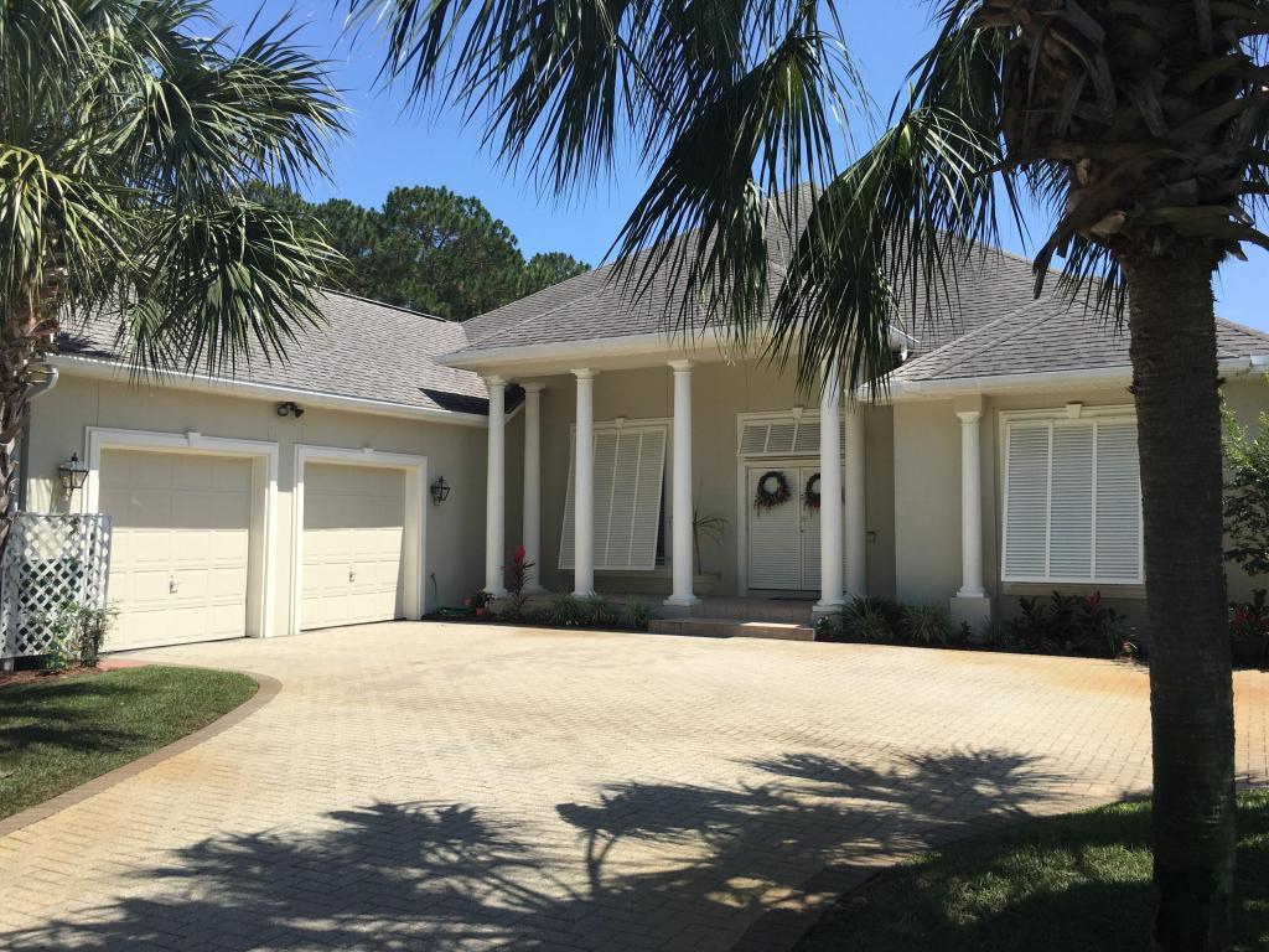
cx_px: 634
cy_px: 476
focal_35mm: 29
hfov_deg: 61.7
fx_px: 1063
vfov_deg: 48.2
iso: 25
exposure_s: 1/1538
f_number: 2.2
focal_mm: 4.15
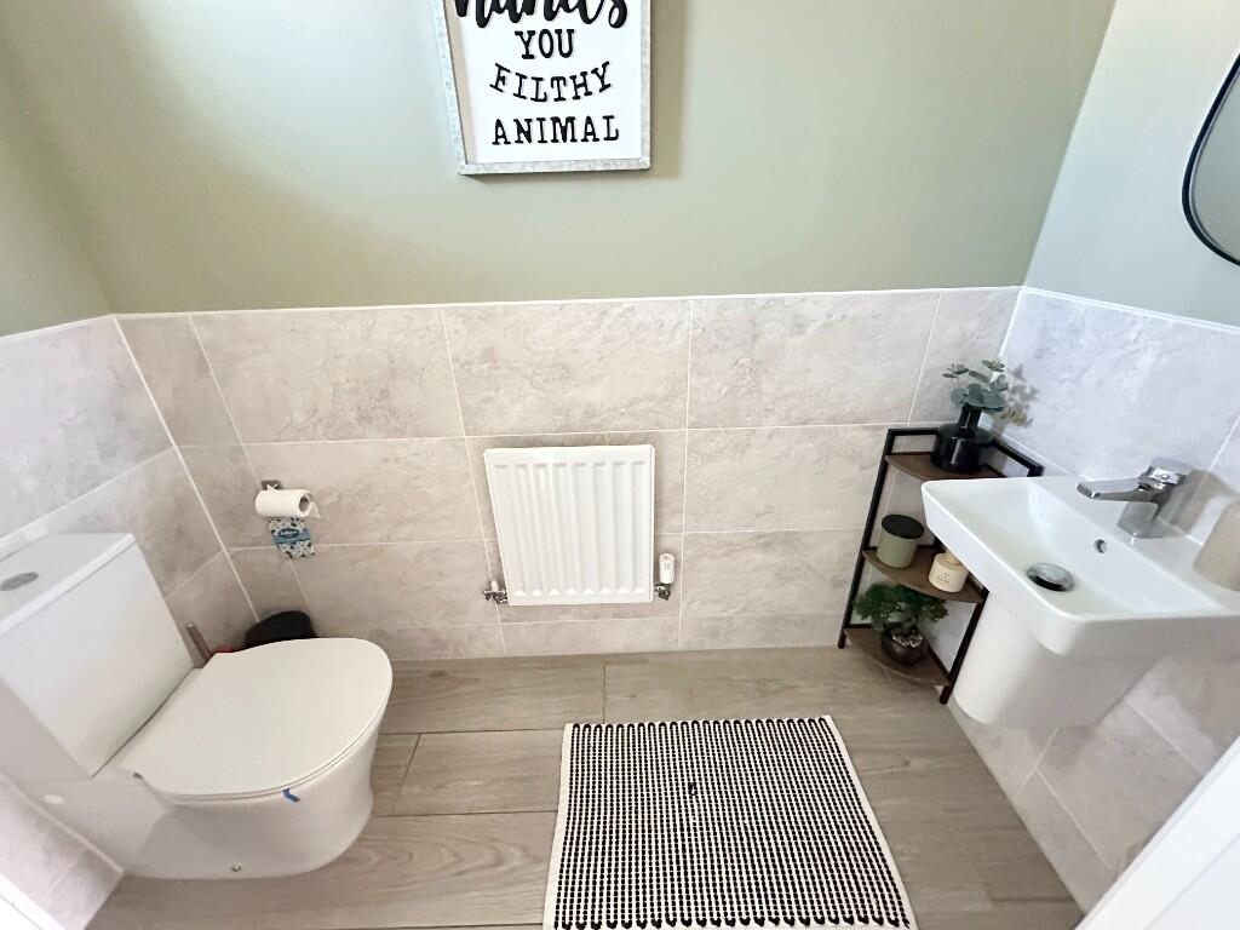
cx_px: 620
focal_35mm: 14
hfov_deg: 102.1
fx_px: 502
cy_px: 465
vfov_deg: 85.7
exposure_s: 1/41
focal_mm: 2.22
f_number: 2.2
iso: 1250
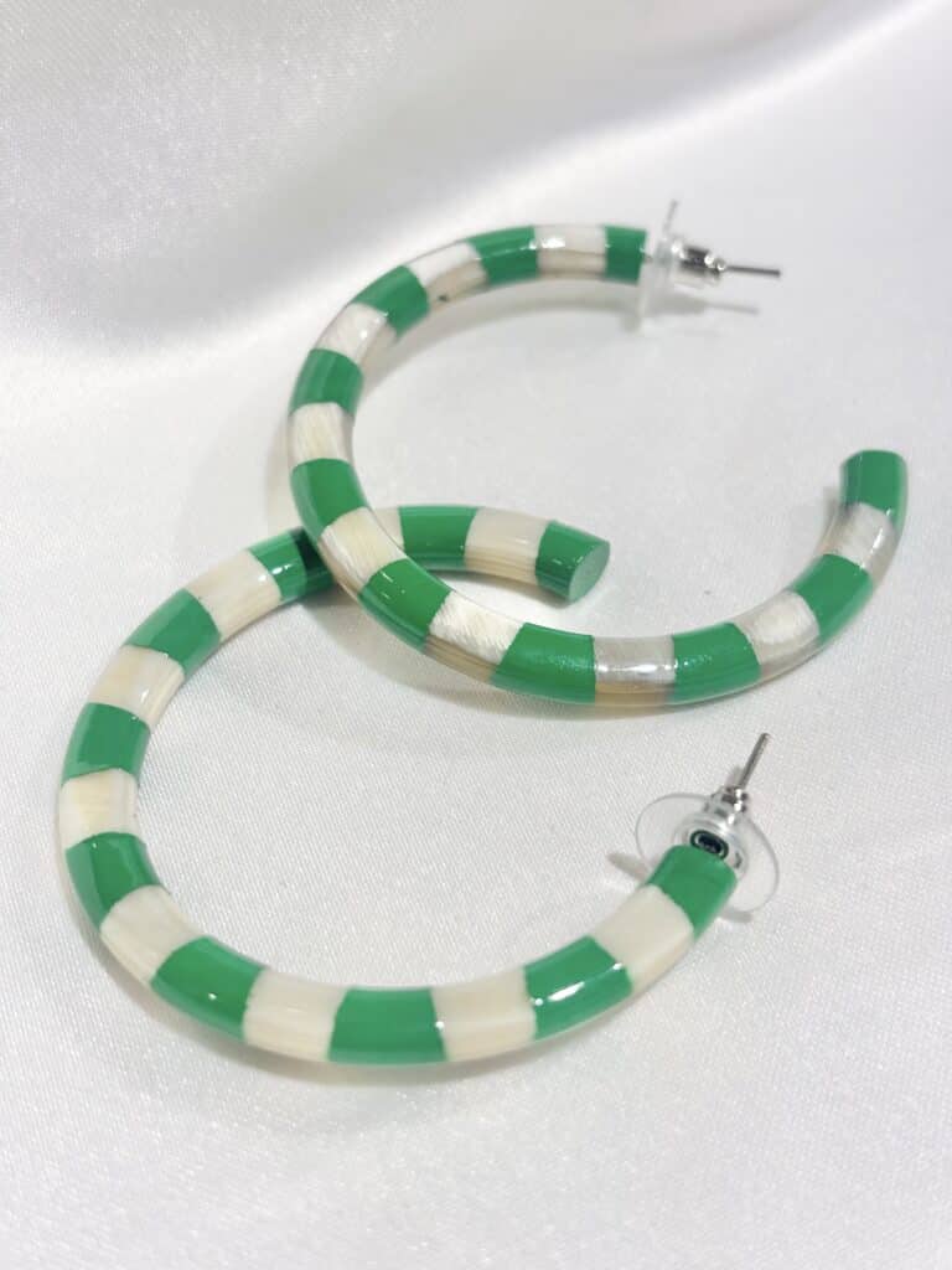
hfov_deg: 28.0
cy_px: 635
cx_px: 476
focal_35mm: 52
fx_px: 1907
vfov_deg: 36.8
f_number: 1.6
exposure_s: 1/347
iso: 32
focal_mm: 5.96
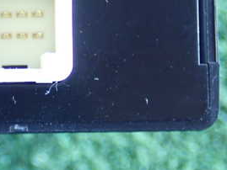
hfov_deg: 16.4
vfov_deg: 12.5
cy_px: 35
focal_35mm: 118
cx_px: 8
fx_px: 774
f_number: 3.4
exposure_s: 1/50
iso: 800
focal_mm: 9.61
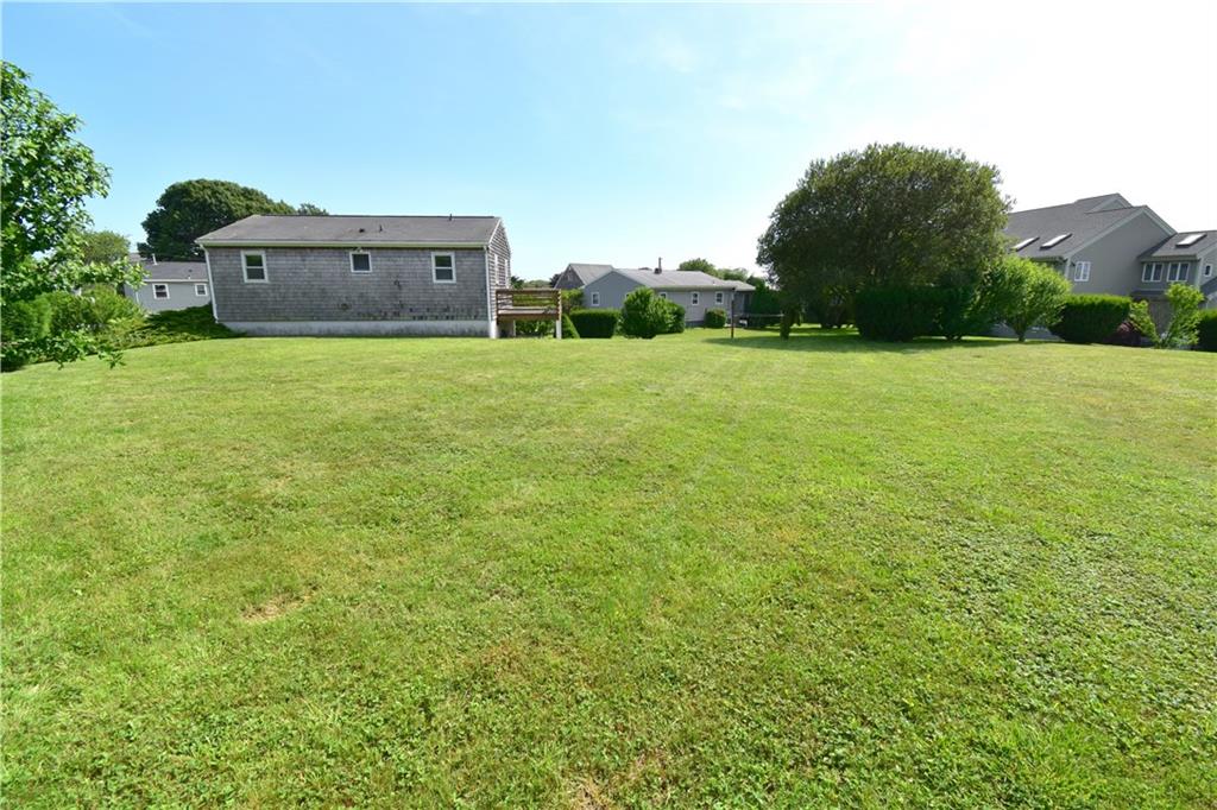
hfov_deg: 100.4
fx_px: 507
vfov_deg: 77.3
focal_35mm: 15
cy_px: 405
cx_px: 608
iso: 400
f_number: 11
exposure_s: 1/400
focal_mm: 10
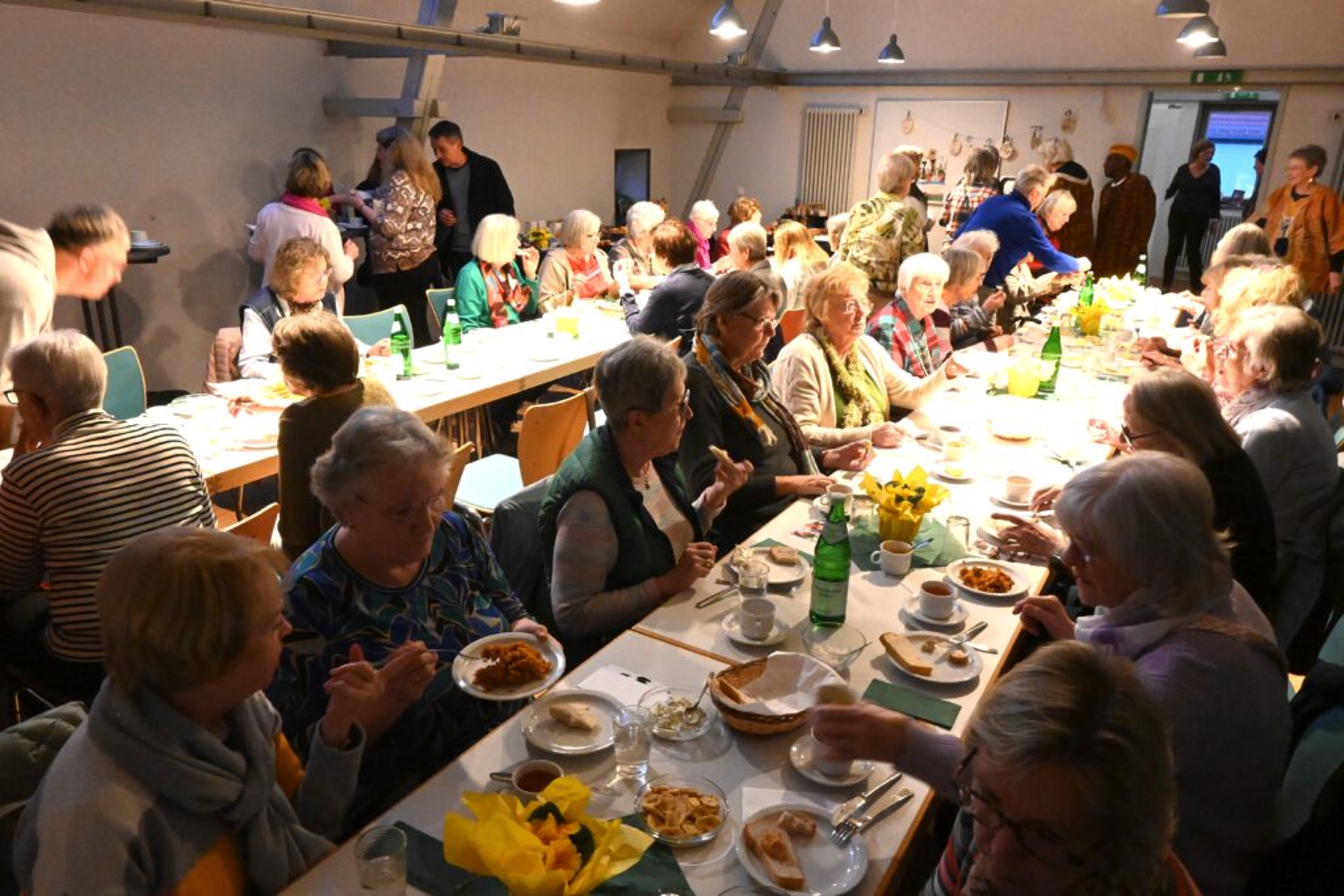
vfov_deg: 53.1
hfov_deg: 73.7
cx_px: 672
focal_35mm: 24
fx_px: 896
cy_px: 448
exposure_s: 1/25
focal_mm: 16
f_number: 8
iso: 6400
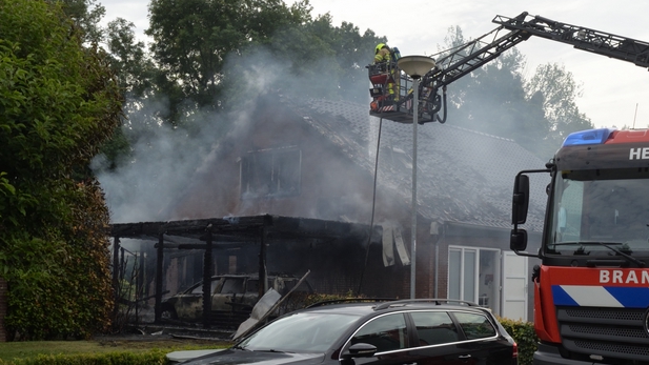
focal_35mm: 53
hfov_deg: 38.7
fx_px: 912
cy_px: 256
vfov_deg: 22.5
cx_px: 440
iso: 400
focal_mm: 24
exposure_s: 1/400
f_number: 10
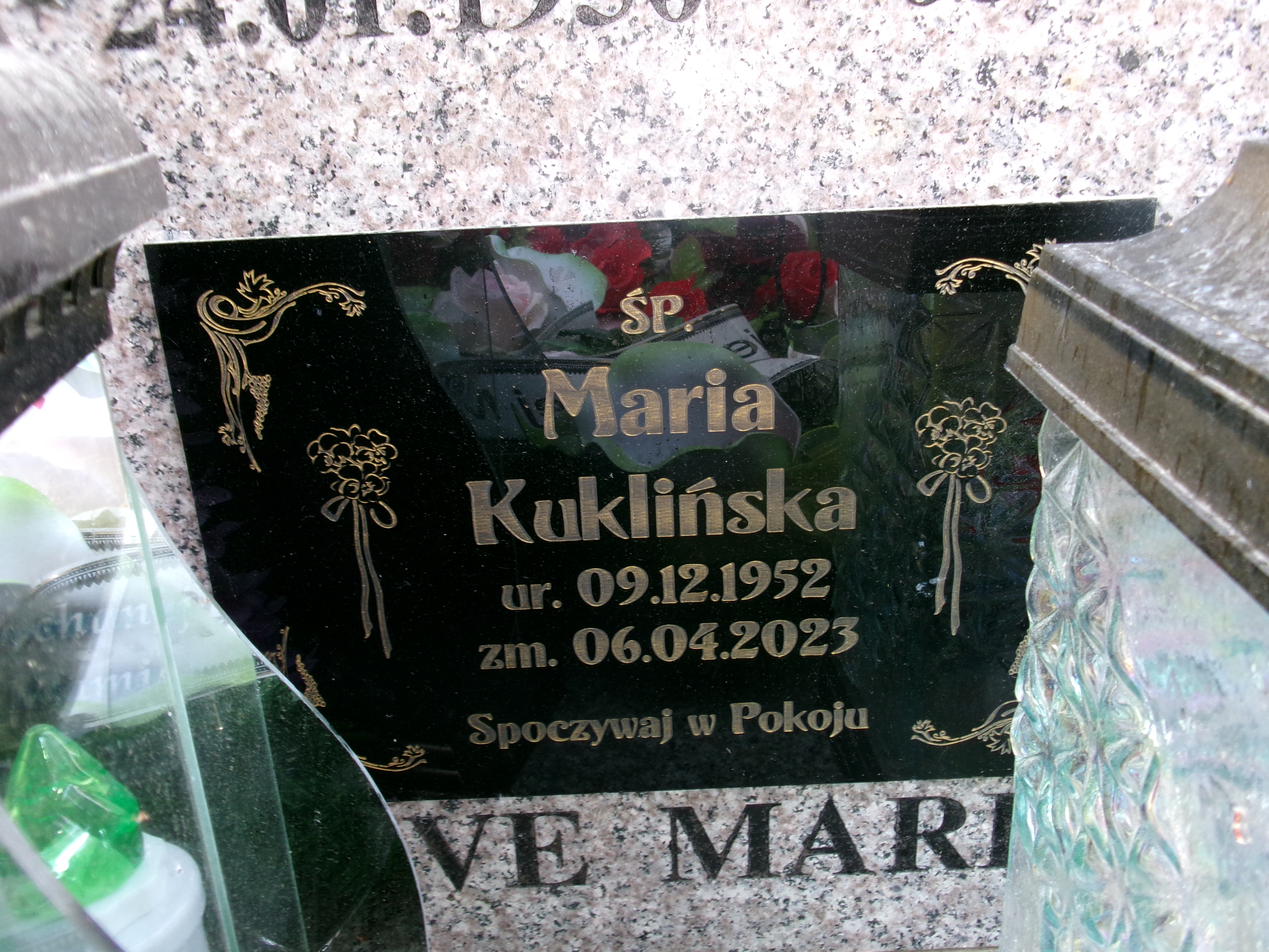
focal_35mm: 28
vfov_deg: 49.7
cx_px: 634
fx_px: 1026
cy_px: 476
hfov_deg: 63.4
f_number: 3.9
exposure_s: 1/34
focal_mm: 5.1
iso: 160
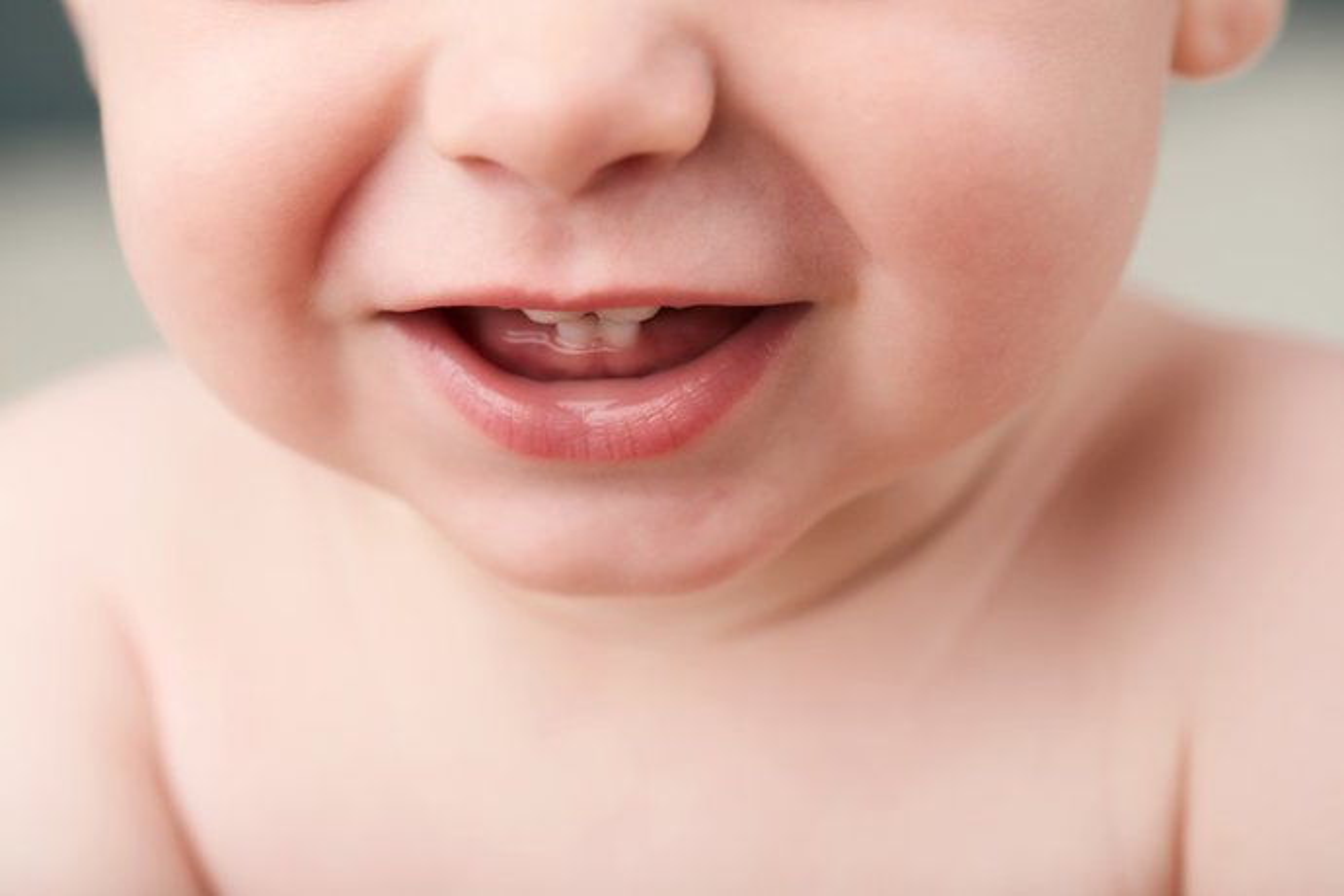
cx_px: 672
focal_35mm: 105
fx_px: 3920
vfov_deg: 13.0
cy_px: 448
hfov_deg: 19.5
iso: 64
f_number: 8
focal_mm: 105
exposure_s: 1/250
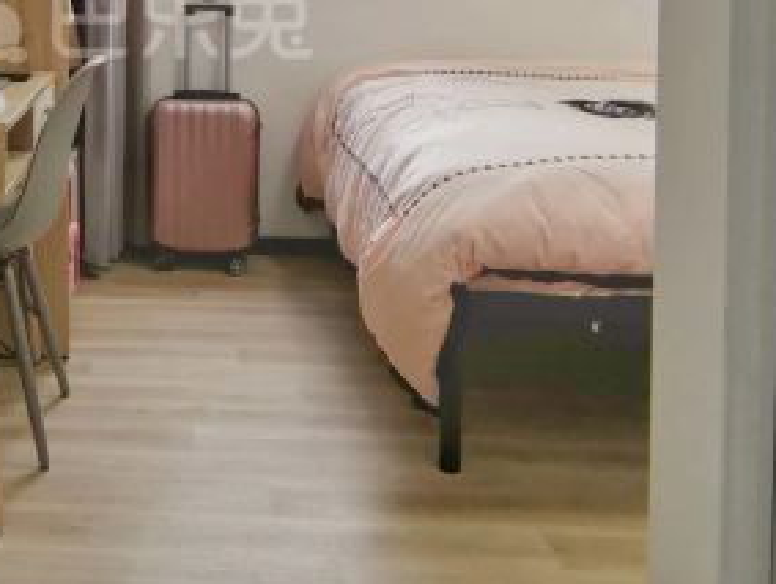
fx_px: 1077
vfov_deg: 28.3
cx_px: 93
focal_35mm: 48
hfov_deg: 37.3
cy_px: -11
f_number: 2.2
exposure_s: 1/50
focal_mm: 2.2
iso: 160
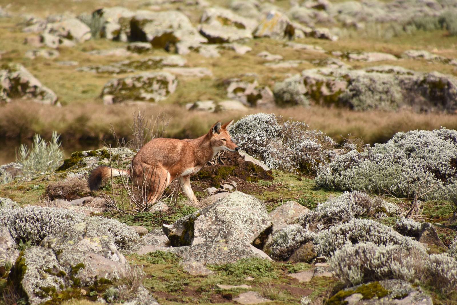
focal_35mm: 450
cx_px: 228
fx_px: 5713
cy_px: 152
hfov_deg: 4.6
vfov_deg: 3.1
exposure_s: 1/1000
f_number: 8
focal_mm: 300
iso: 500
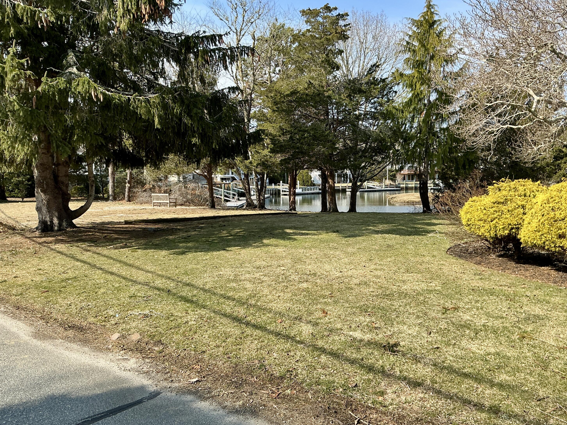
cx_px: 278
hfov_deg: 61.7
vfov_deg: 48.2
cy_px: 213
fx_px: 475
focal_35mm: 29
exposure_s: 1/855
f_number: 1.8
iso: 25
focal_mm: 3
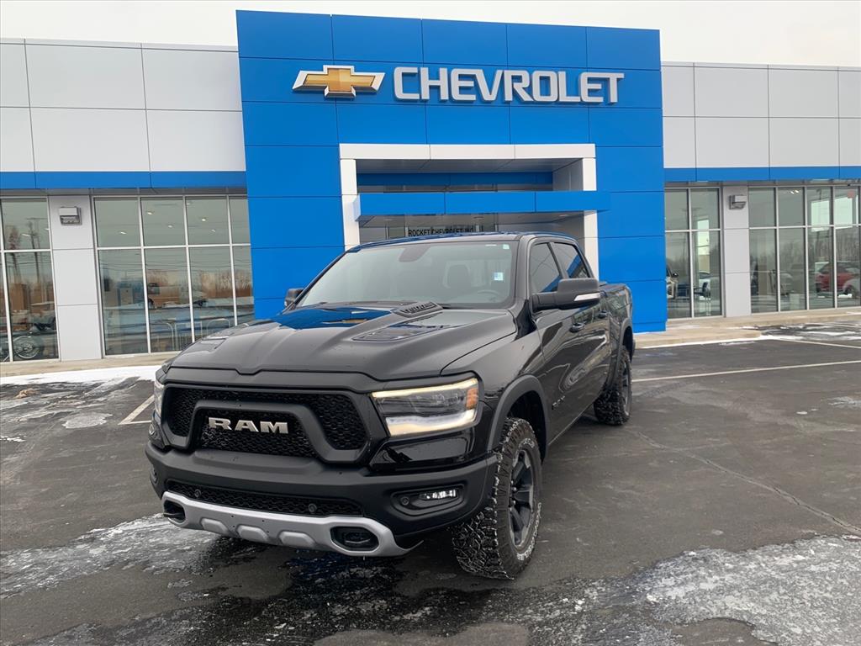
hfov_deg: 67.3
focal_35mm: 26
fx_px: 647
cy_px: 323
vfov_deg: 53.1
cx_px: 430
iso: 25
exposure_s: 1/128
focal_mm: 4.25
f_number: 1.8
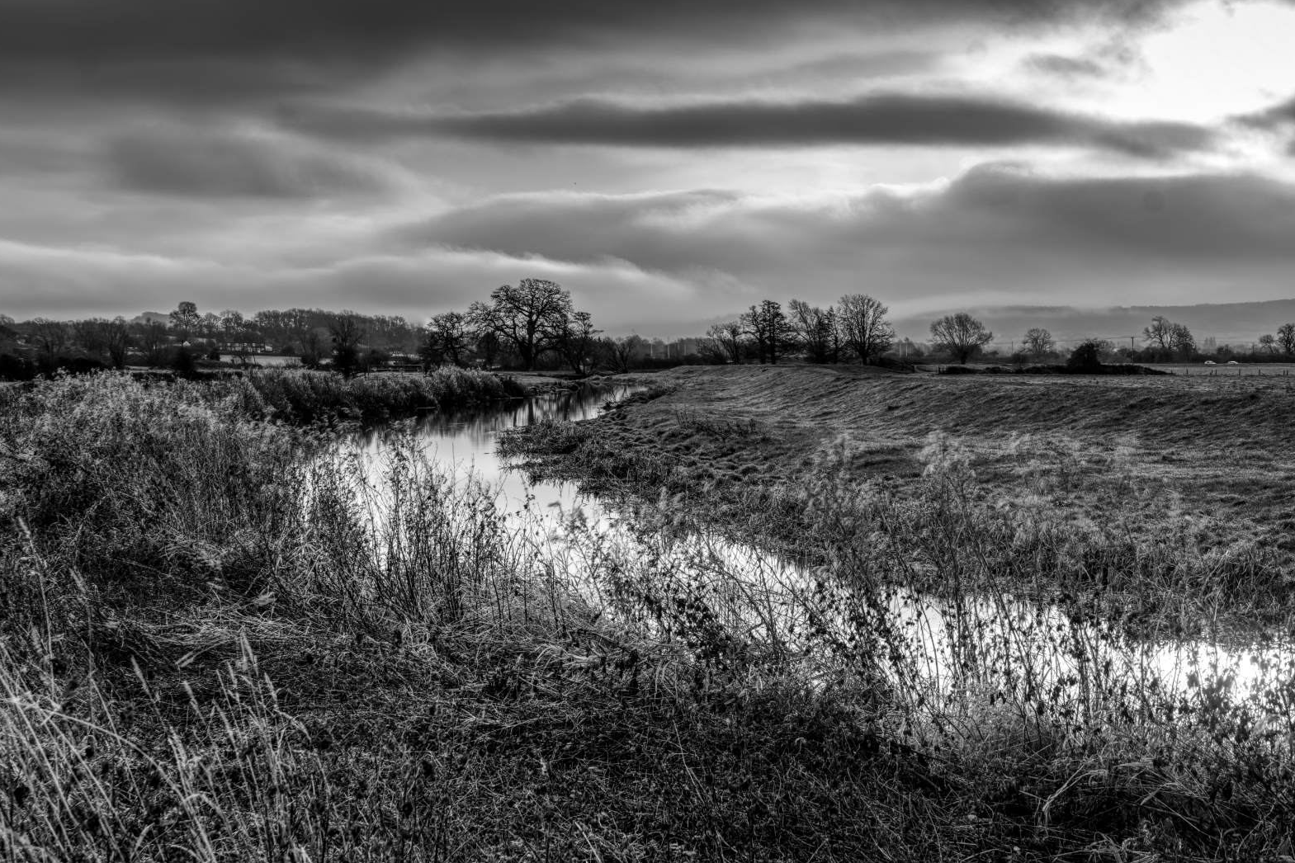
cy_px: 424
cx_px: 636
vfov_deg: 27.0
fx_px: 1798
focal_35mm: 50
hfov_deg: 39.6
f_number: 11
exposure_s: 1/34
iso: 100
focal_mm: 32.5
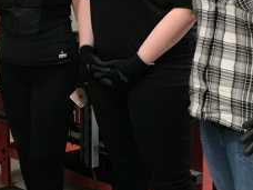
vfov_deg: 13.7
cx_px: 75
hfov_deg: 18.1
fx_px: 789
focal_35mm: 108
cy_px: 46
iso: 100
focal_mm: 4.15
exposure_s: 1/33
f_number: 2.2
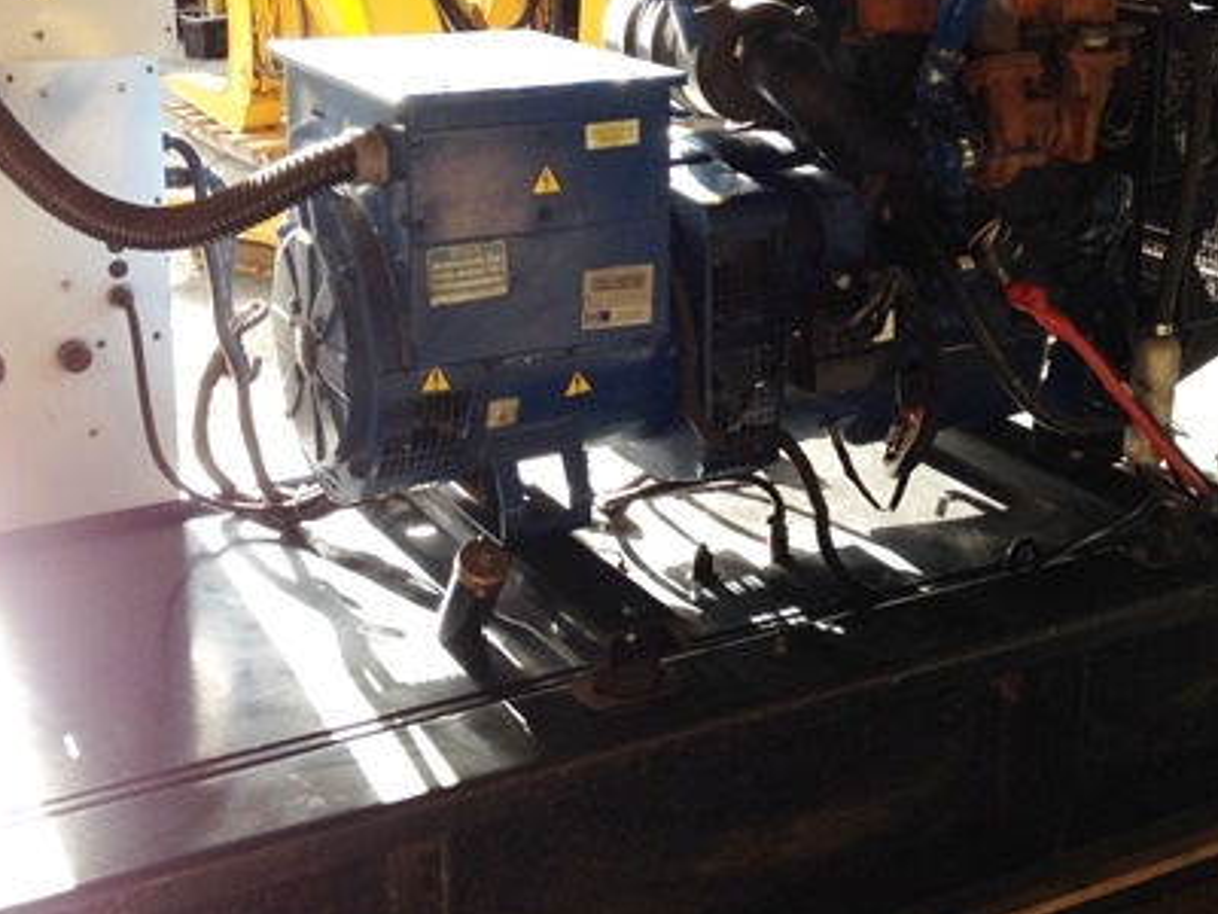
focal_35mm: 58
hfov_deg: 33.1
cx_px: 729
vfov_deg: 25.0
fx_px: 2041
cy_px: 245
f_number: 2.4
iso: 50
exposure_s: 1/65
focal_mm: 4.28
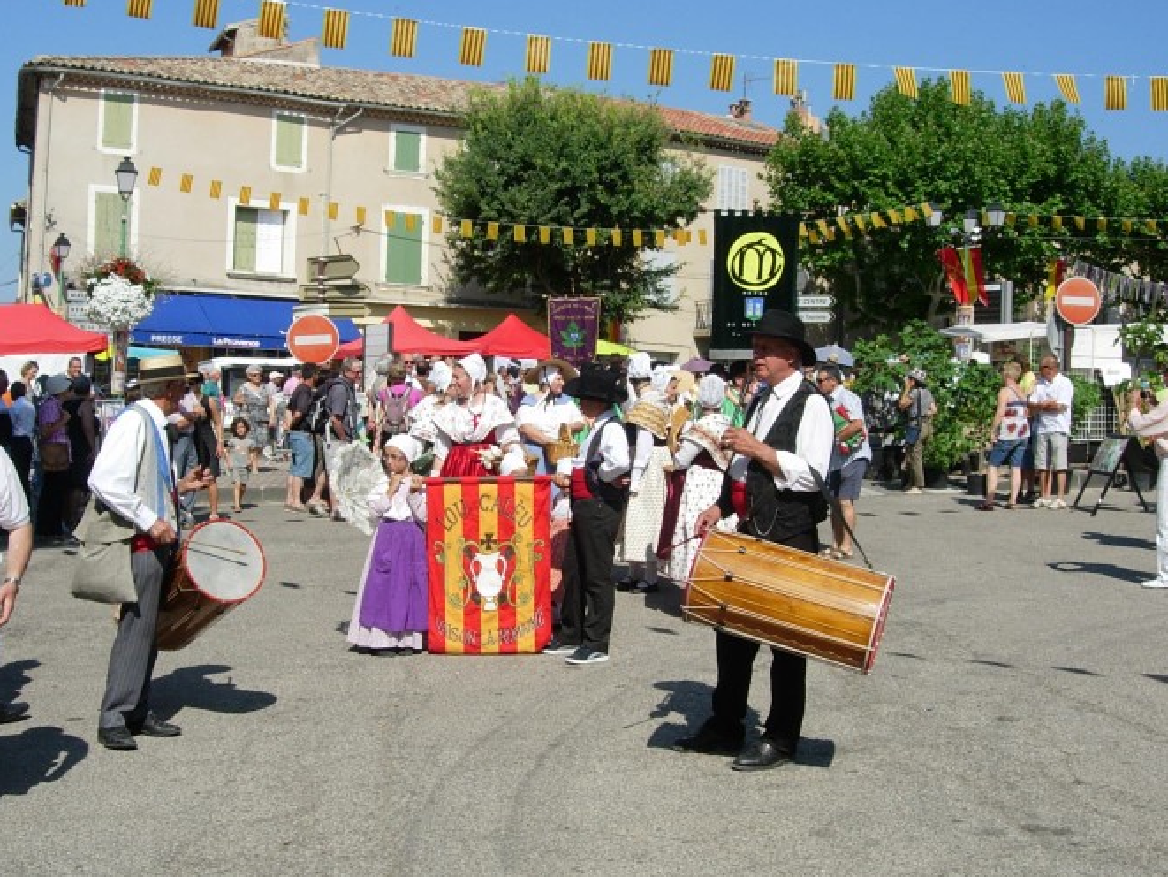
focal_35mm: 46
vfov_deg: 31.5
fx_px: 1552
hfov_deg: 41.2
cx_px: 548
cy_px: 469
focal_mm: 7.8
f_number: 4.8
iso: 64
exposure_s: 1/745
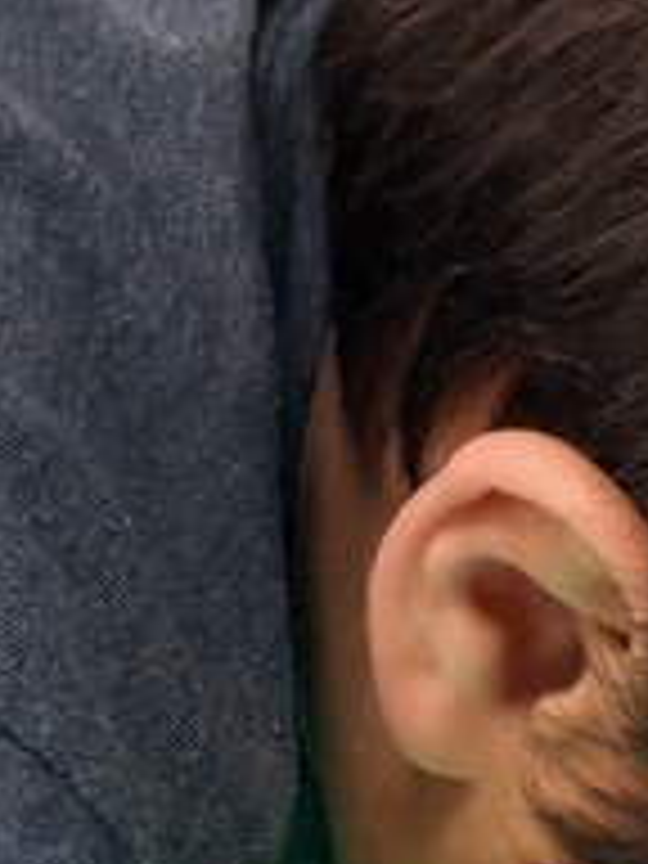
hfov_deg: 10.6
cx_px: 130
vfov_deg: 13.3
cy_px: 1328
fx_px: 3469
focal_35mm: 139
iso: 125
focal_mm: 5.96
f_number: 1.6
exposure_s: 1/120
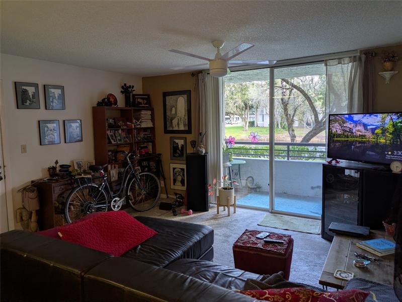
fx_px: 290
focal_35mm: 25
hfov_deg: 69.4
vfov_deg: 54.9
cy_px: 151
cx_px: 201
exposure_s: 1/30
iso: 54
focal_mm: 5.43
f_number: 1.89
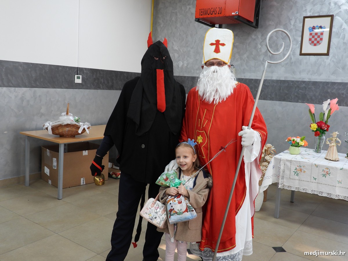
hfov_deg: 56.8
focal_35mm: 32
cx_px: 174
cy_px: 130
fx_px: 322
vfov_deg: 44.2
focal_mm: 5.8
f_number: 3.2
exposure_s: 1/30
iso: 110
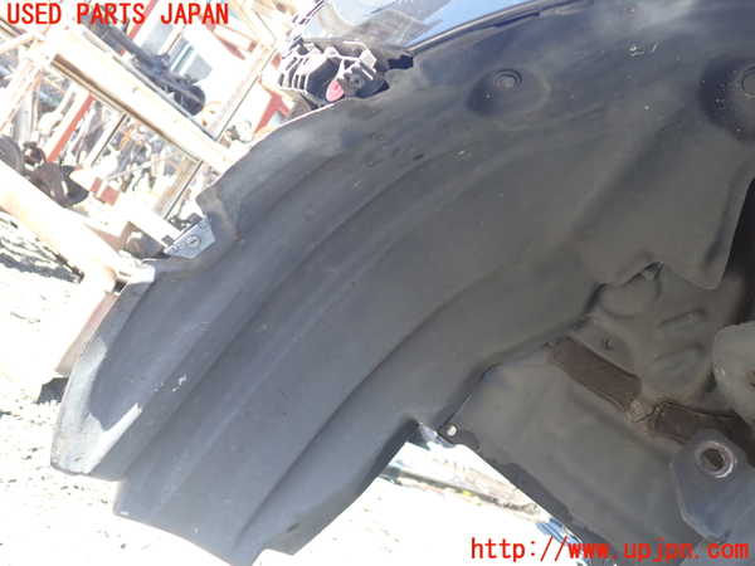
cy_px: 283
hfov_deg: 60.0
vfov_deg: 46.8
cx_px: 378
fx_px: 654
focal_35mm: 30
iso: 100
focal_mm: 5.4
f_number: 2.3
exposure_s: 1/100
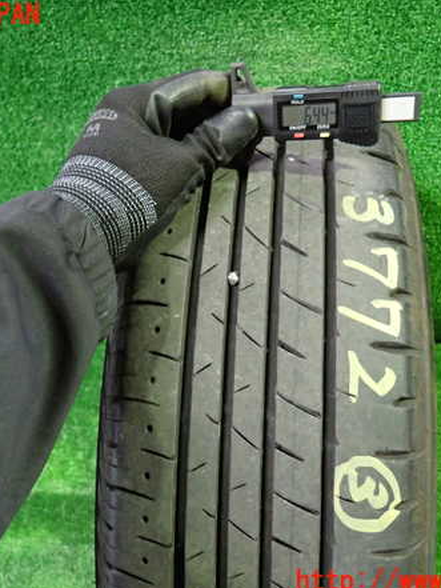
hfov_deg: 41.8
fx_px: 577
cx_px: 197
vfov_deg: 53.9
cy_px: 299
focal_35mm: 34
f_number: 2
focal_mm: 4.5
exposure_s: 1/30
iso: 640
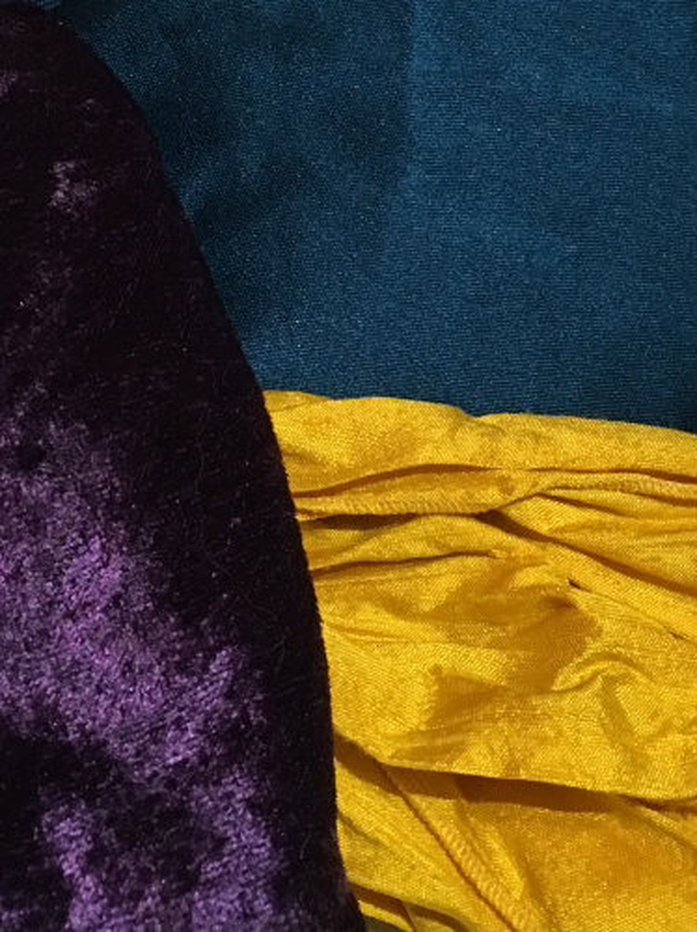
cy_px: 466
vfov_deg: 61.7
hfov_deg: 48.2
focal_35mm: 29
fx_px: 780
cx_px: 348
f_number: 2.2
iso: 160
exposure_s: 1/30
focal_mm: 4.2
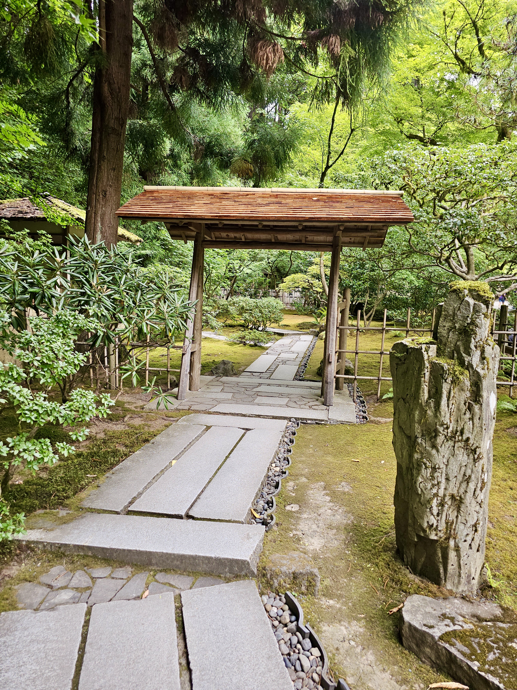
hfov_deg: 58.9
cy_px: 345
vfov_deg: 73.9
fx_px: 458
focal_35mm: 23
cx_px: 258
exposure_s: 1/180
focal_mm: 6.3
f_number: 1.7
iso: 125
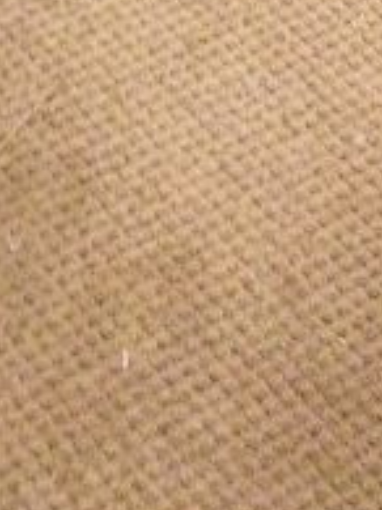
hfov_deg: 10.2
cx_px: 153
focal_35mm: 145
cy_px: -408
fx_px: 2136
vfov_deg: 12.4
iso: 640
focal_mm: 4.28
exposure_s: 1/15
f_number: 2.4
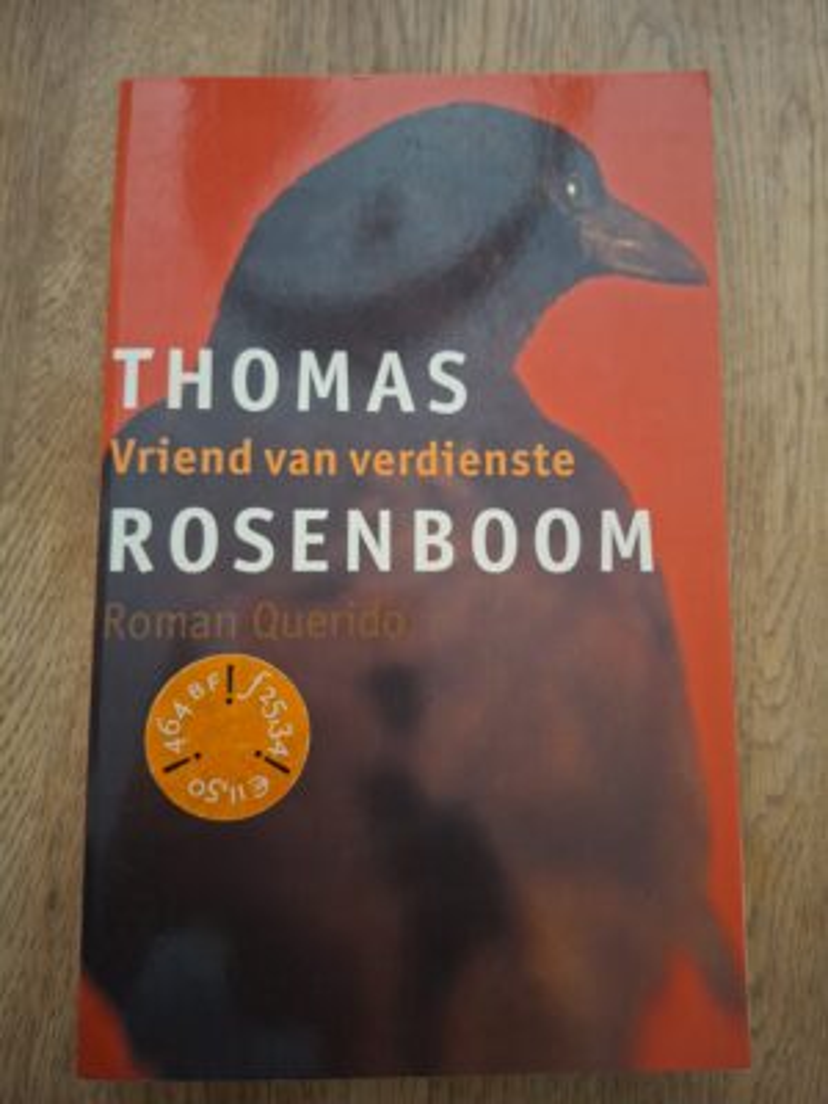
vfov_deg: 73.9
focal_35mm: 23
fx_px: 734
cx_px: 414
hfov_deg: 58.9
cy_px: 552
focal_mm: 5.54
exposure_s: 1/20
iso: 1000
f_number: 1.8
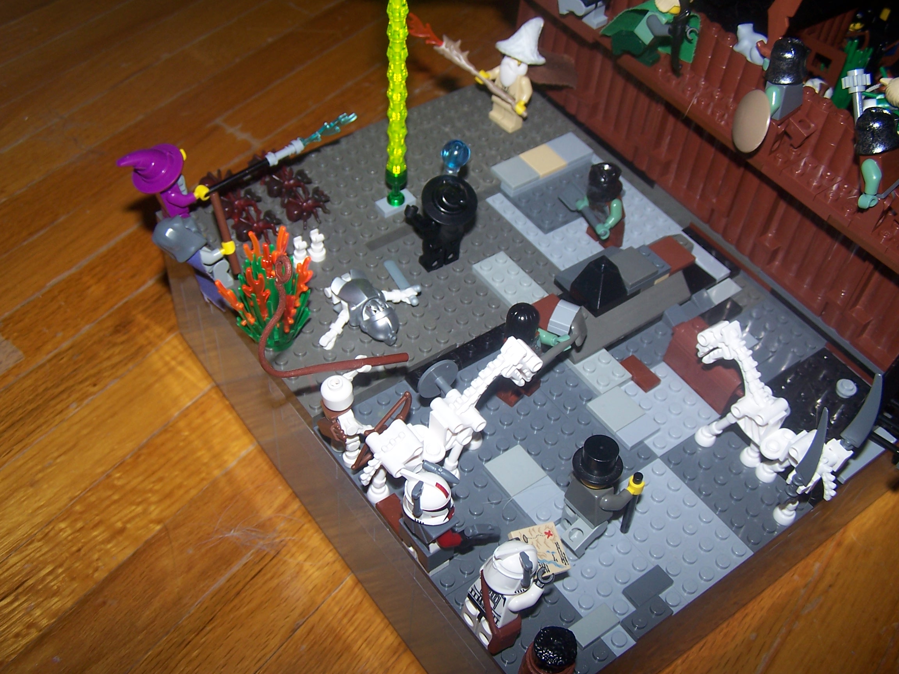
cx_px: 450
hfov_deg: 49.0
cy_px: 337
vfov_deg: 37.7
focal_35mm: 38
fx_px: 987
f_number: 2.8
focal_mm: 6.3
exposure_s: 1/60
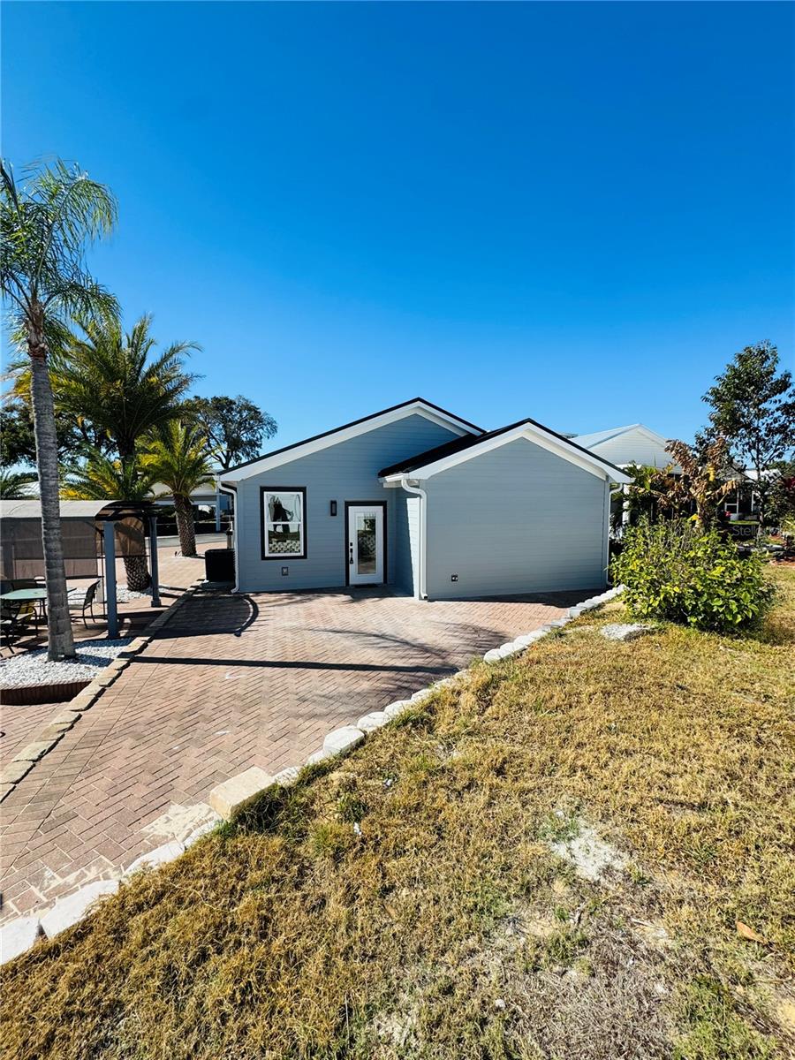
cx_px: 398
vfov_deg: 102.1
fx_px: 429
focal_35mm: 14
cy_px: 530
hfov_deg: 85.7
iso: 50
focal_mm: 2.22
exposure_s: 1/1927
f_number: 2.2
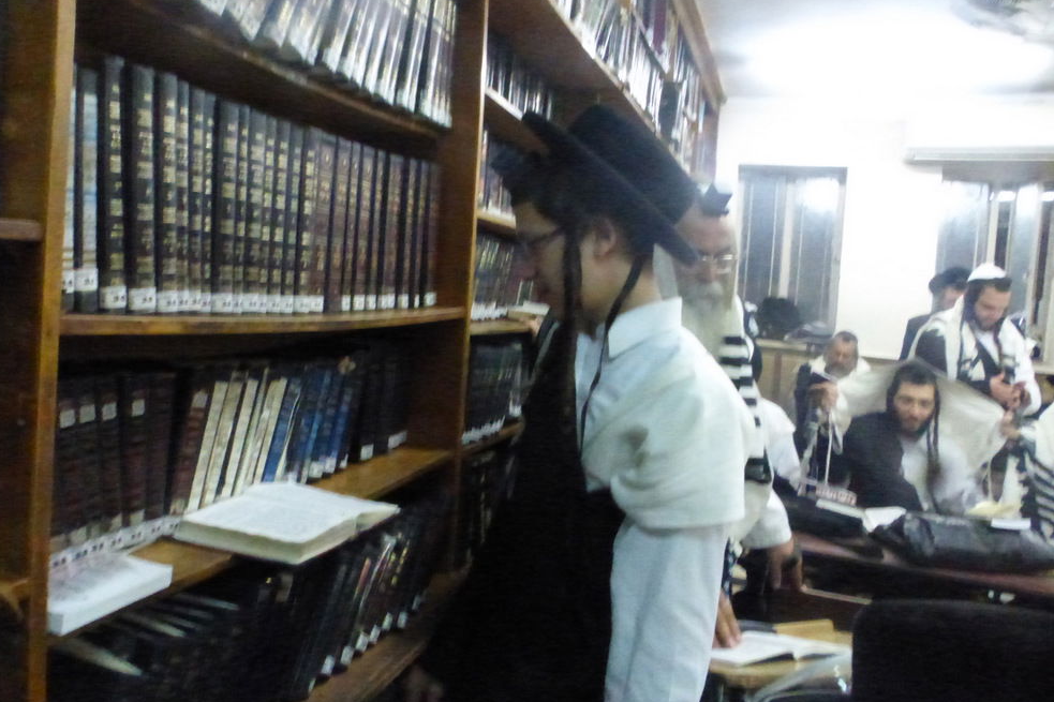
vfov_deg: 49.4
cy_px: 303
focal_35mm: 26
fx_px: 761
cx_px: 523
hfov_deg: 69.4
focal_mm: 4.3
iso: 3200
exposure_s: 1/60
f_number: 6.3
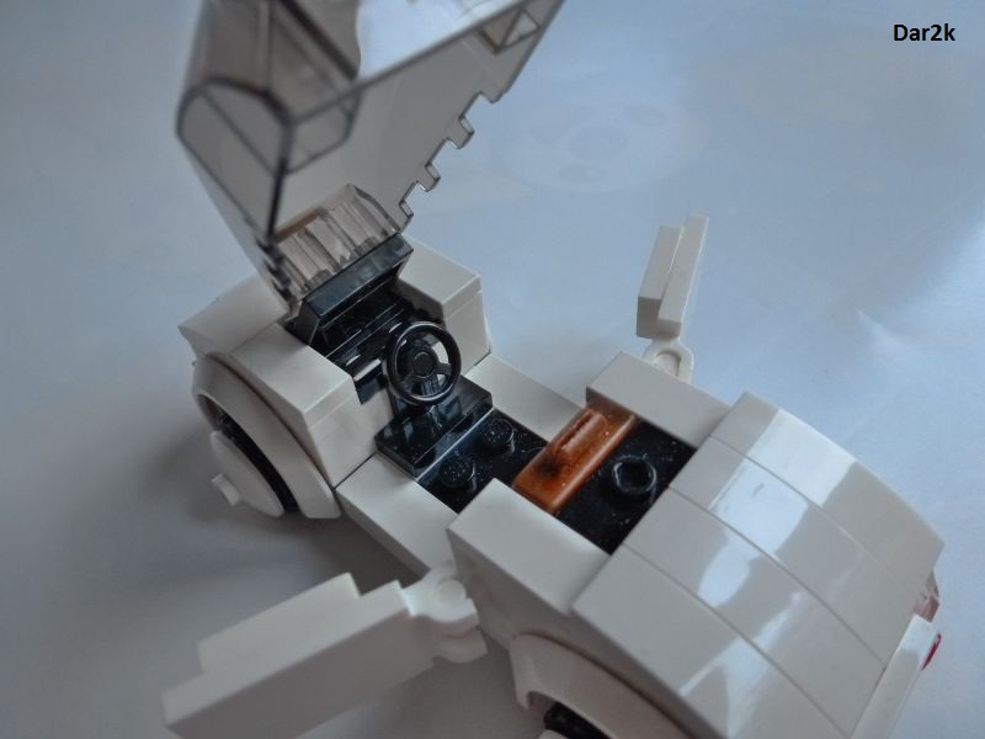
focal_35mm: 24
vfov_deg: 56.8
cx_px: 492
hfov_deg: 71.6
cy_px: 370
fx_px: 683
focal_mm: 4.3
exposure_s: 1/15
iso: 400
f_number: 3.3
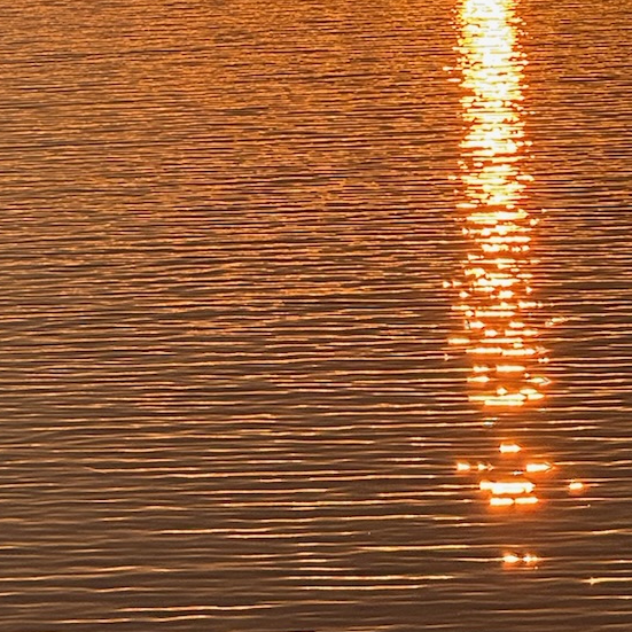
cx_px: -143
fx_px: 5226
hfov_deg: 6.9
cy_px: -465
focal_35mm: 253
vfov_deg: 6.8
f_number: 2.8
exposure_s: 1/333
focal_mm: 9
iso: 25
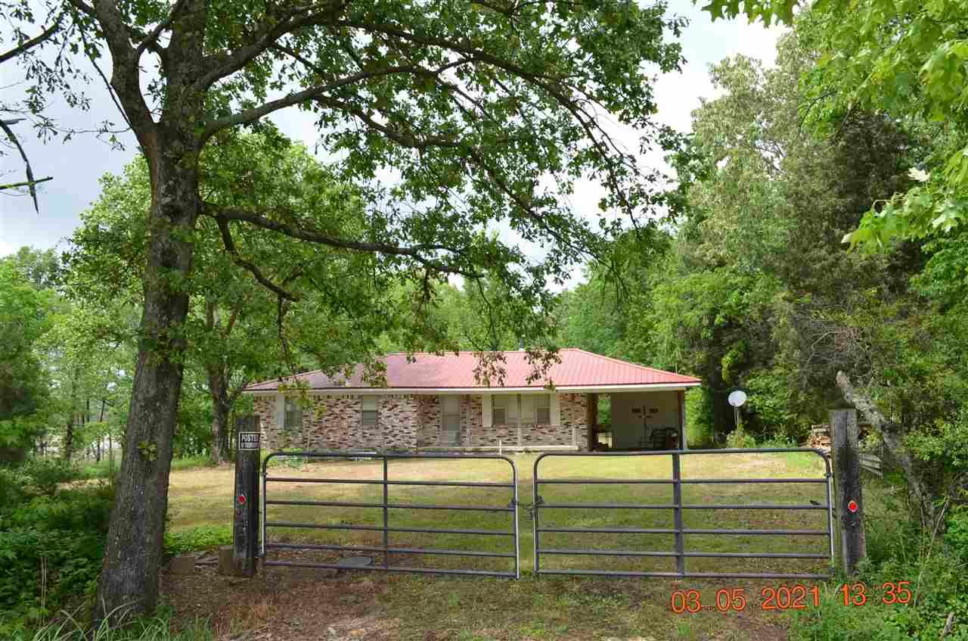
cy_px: 320
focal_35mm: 27
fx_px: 724
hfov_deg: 67.5
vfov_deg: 47.7
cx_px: 484
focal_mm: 18
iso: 180
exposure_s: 1/250
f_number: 8
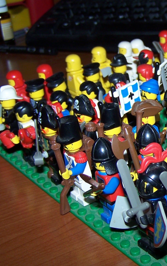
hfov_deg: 18.2
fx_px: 495
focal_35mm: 68
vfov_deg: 30.2
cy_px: 146
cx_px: 201
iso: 80
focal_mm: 6.3
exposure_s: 1/60
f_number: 2.8
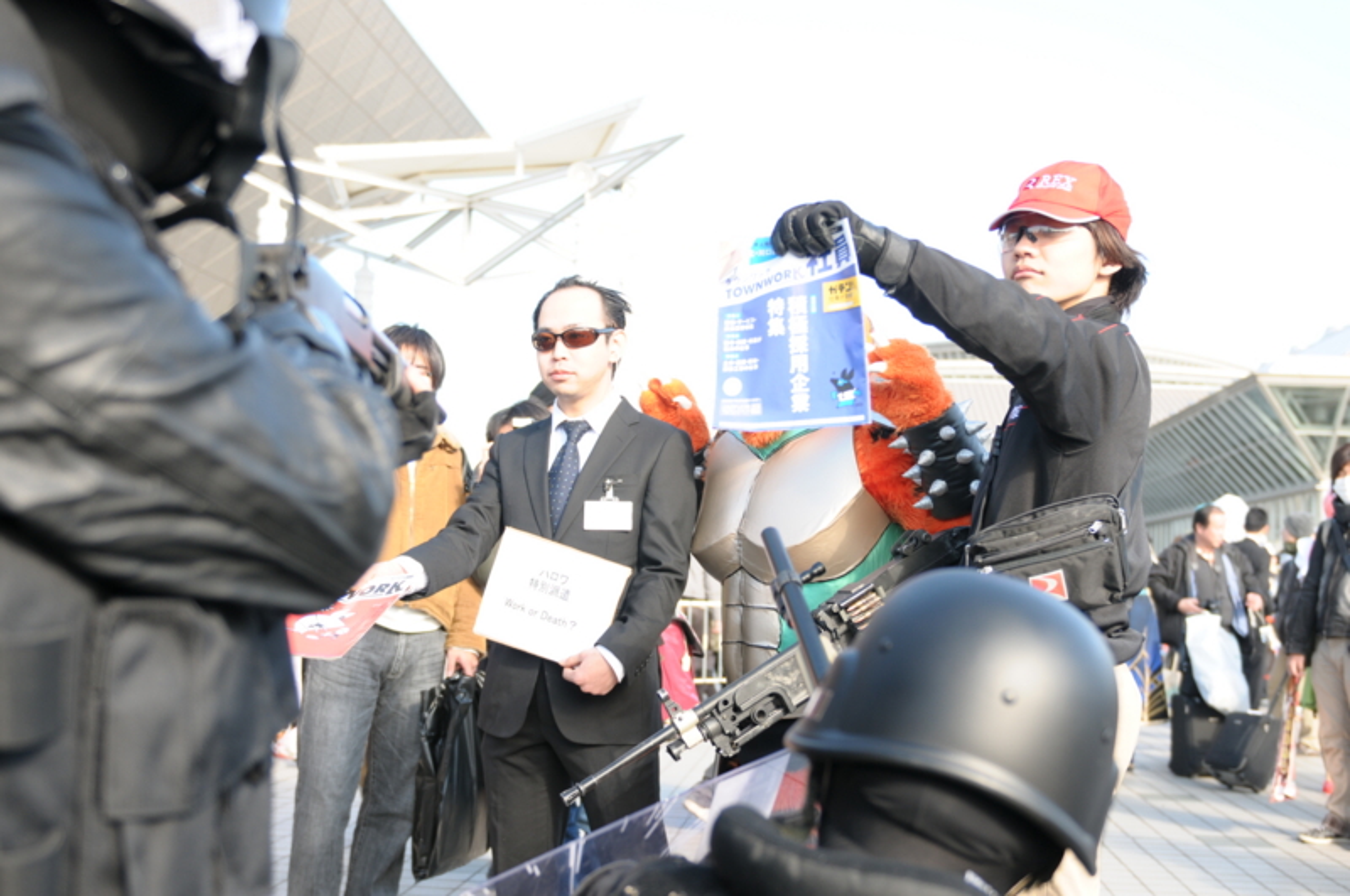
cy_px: 448
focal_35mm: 44
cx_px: 675
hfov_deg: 45.0
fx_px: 1629
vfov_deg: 30.8
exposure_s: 1/500
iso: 200
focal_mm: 29
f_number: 2.8
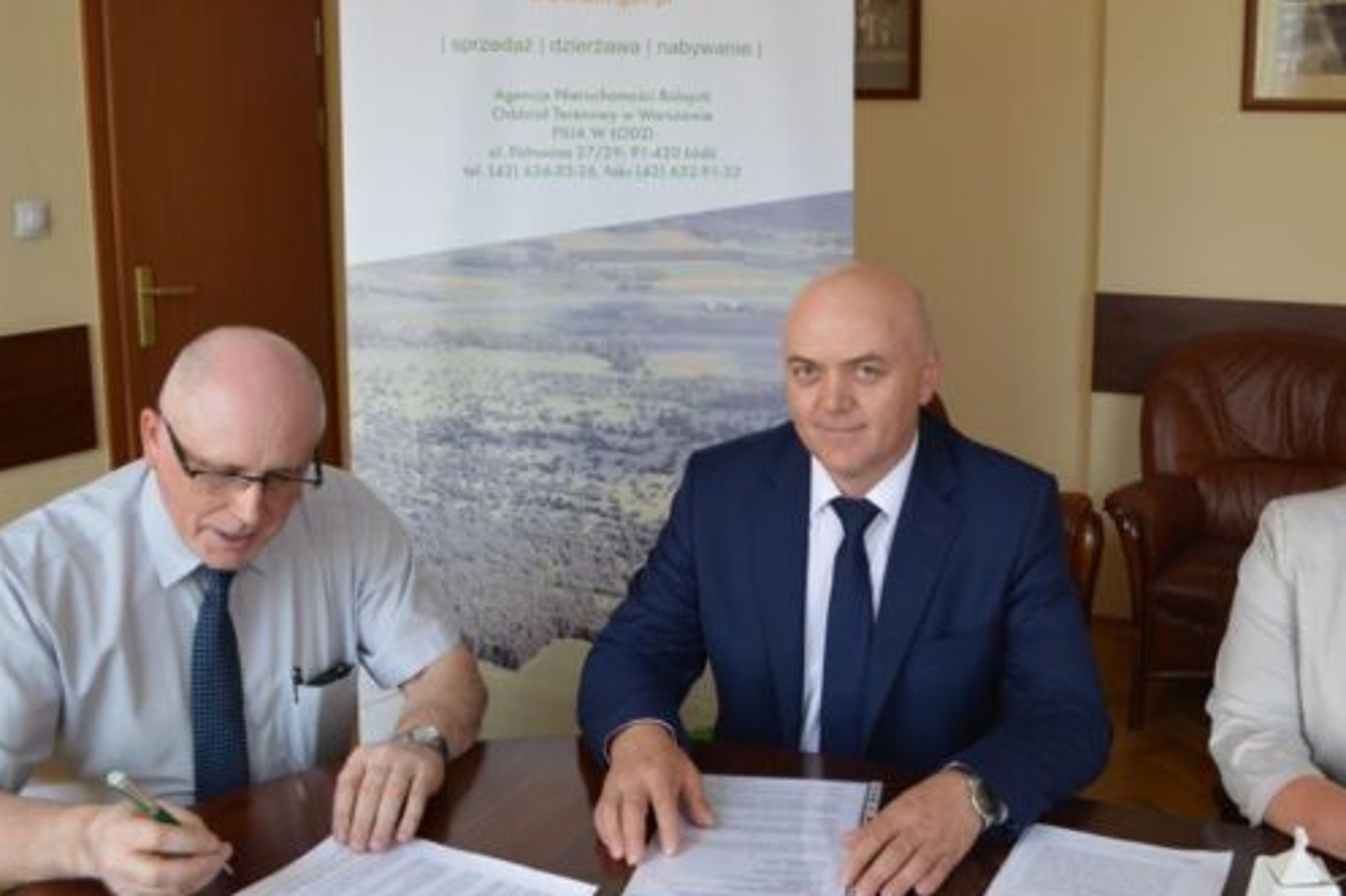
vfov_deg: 35.0
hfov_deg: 50.0
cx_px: 869
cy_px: 387
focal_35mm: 38
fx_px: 1420
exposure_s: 1/100
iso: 400
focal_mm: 18
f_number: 4.5
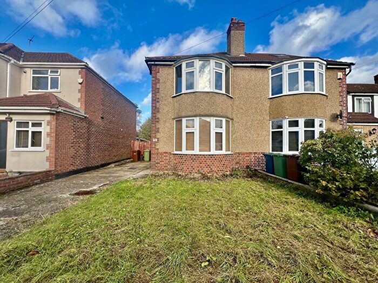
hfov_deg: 106.2
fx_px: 142
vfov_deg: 89.9
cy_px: 142
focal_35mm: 13
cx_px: 189
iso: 32
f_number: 1.8
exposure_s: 1/649
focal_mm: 1.57
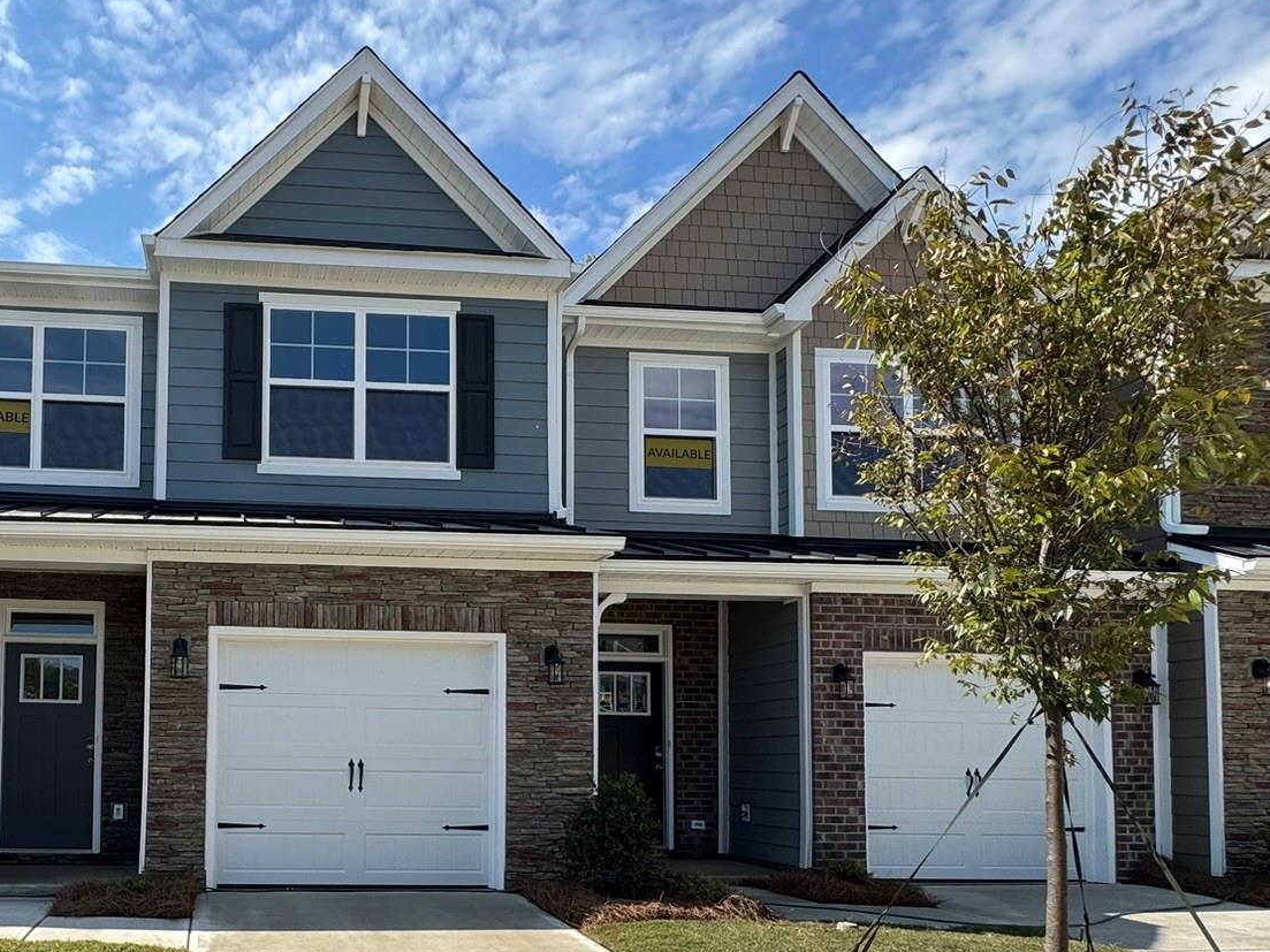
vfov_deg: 50.7
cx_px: 274
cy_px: 724
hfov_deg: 62.3
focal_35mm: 26
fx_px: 954
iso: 50
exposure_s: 1/1178
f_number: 2.2
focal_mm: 2.22
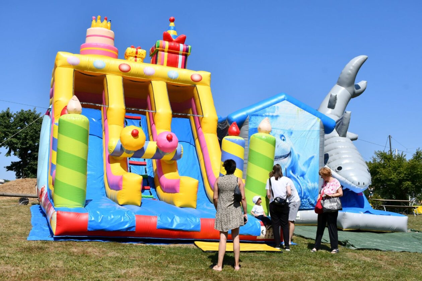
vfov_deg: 33.4
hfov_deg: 48.5
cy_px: 140
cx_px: 211
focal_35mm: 40
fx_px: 469
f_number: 10
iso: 100
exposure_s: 1/400
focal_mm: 27
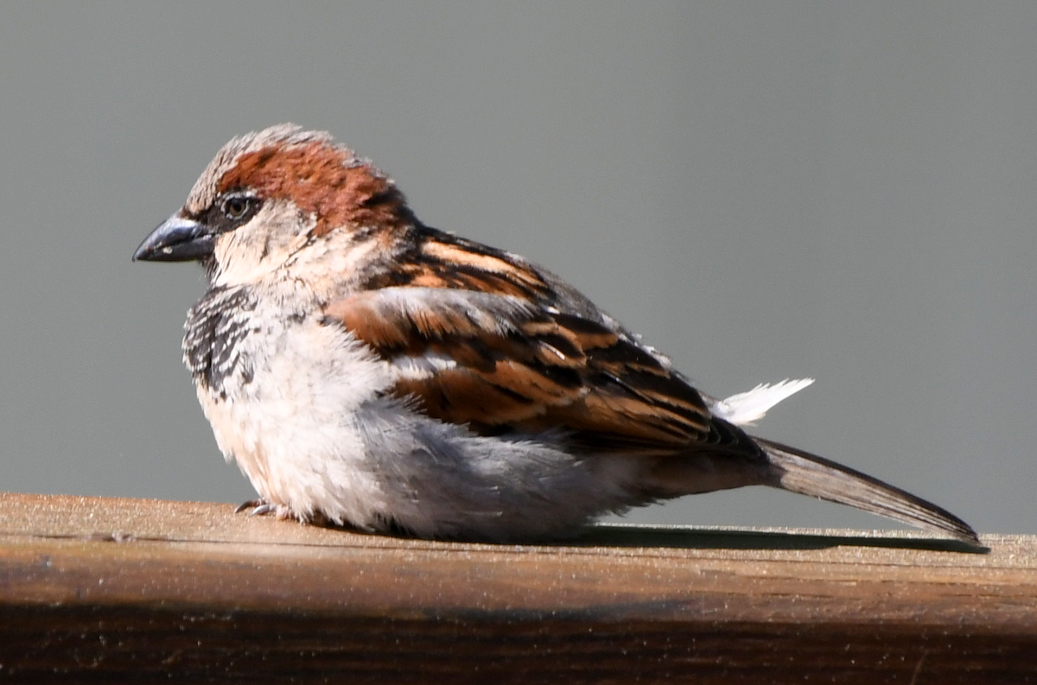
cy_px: 342
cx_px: 518
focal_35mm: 450
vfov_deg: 3.0
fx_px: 12927
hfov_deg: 4.6
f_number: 6.3
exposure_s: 1/500
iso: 400
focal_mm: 300
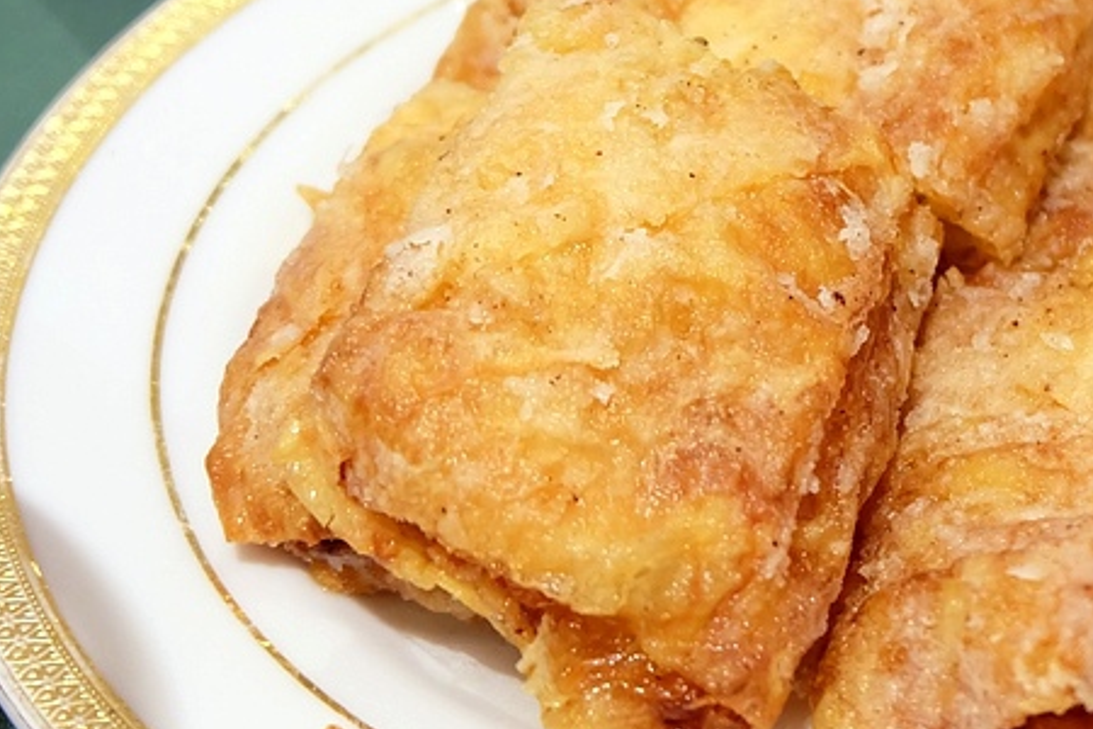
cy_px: 320
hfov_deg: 29.9
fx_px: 2004
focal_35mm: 66
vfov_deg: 20.6
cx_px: 845
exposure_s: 1/20
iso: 800
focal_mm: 19.2
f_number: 3.8
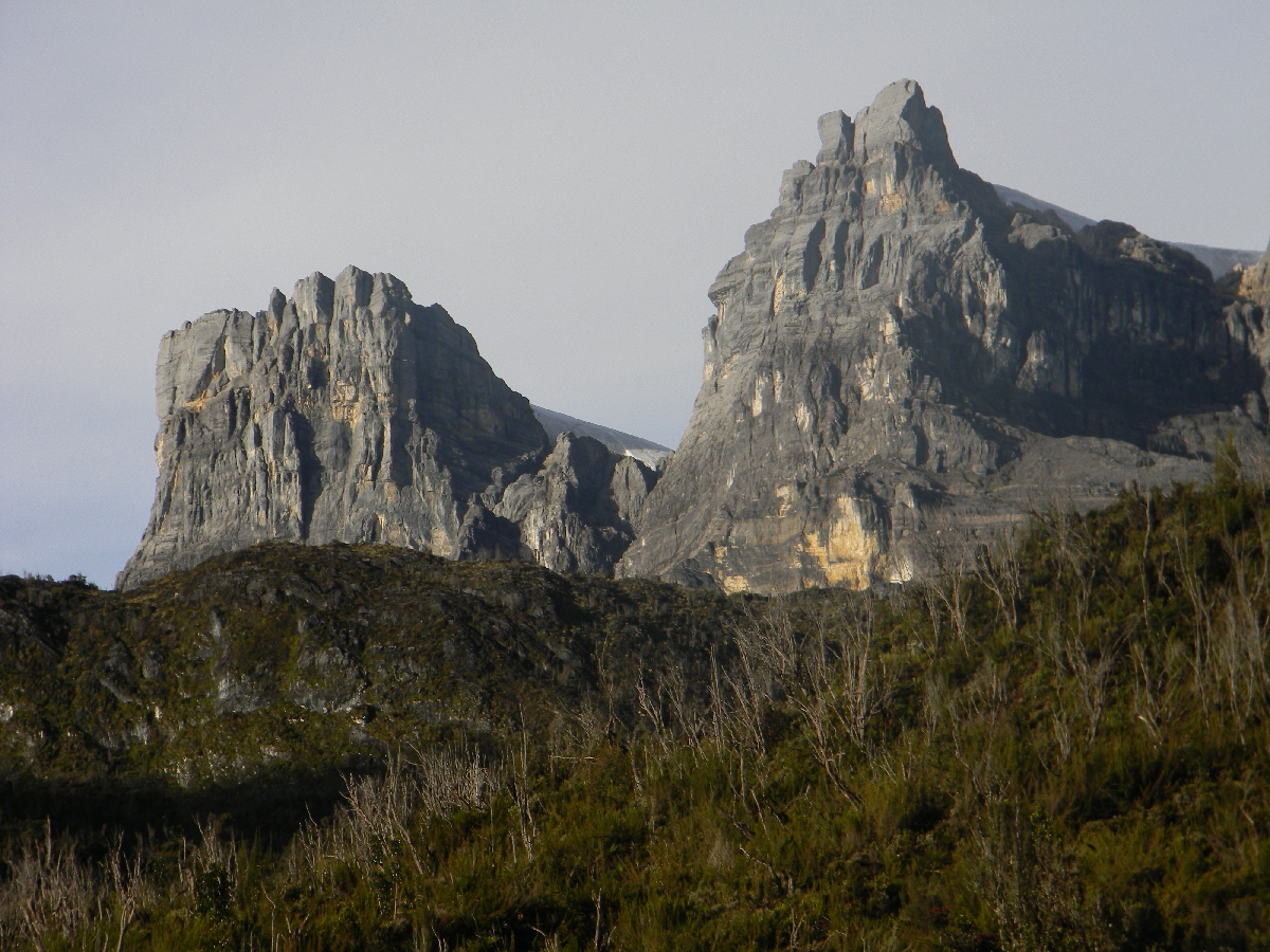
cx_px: 635
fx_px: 5430
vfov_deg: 10.0
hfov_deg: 13.3
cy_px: 476
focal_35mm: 148
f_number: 5
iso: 80
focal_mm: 26.8
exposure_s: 1/439
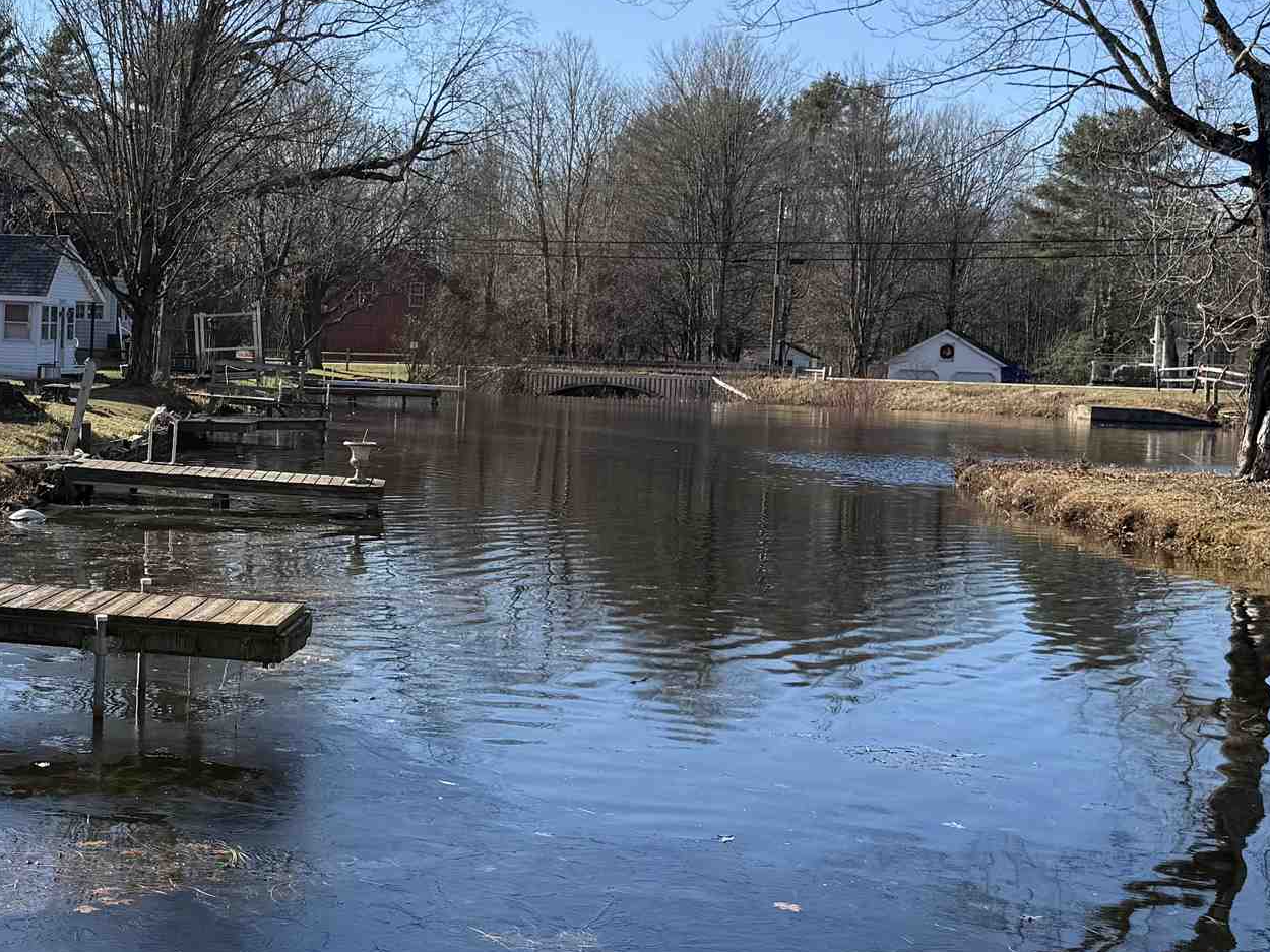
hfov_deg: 31.6
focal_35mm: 59
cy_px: 445
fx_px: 2164
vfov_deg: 24.8
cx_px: 207
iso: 80
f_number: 1.78
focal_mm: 6.76
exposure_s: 1/3145
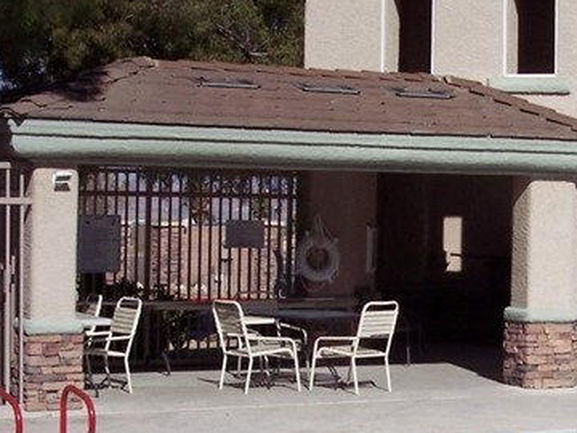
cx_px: 558
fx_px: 1850
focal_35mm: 111
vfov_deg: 13.3
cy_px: 242
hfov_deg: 17.4
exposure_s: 1/1000
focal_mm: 8
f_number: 5.6
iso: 100
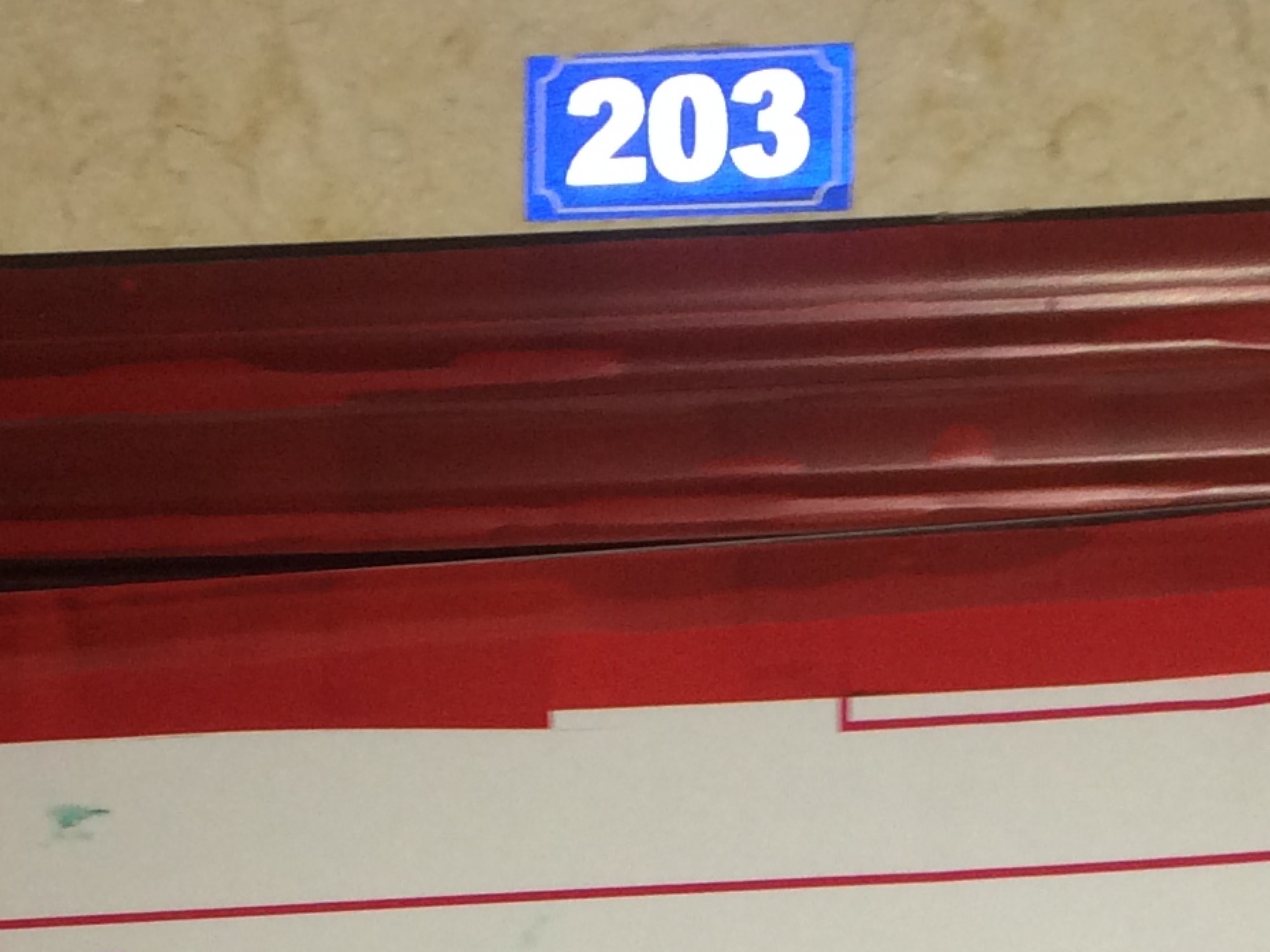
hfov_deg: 19.2
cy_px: 1542
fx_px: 3742
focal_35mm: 102
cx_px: 777
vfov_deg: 13.4
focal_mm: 4.15
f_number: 2.2
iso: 100
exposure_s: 1/16
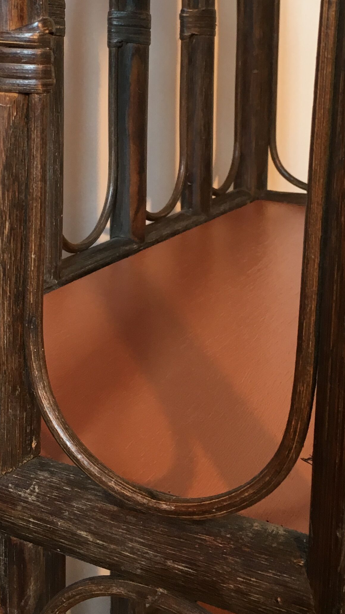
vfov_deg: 33.2
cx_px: 121
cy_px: 156
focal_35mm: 62
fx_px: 1008
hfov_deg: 19.4
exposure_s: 1/33
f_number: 2.2
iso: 64
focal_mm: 4.15
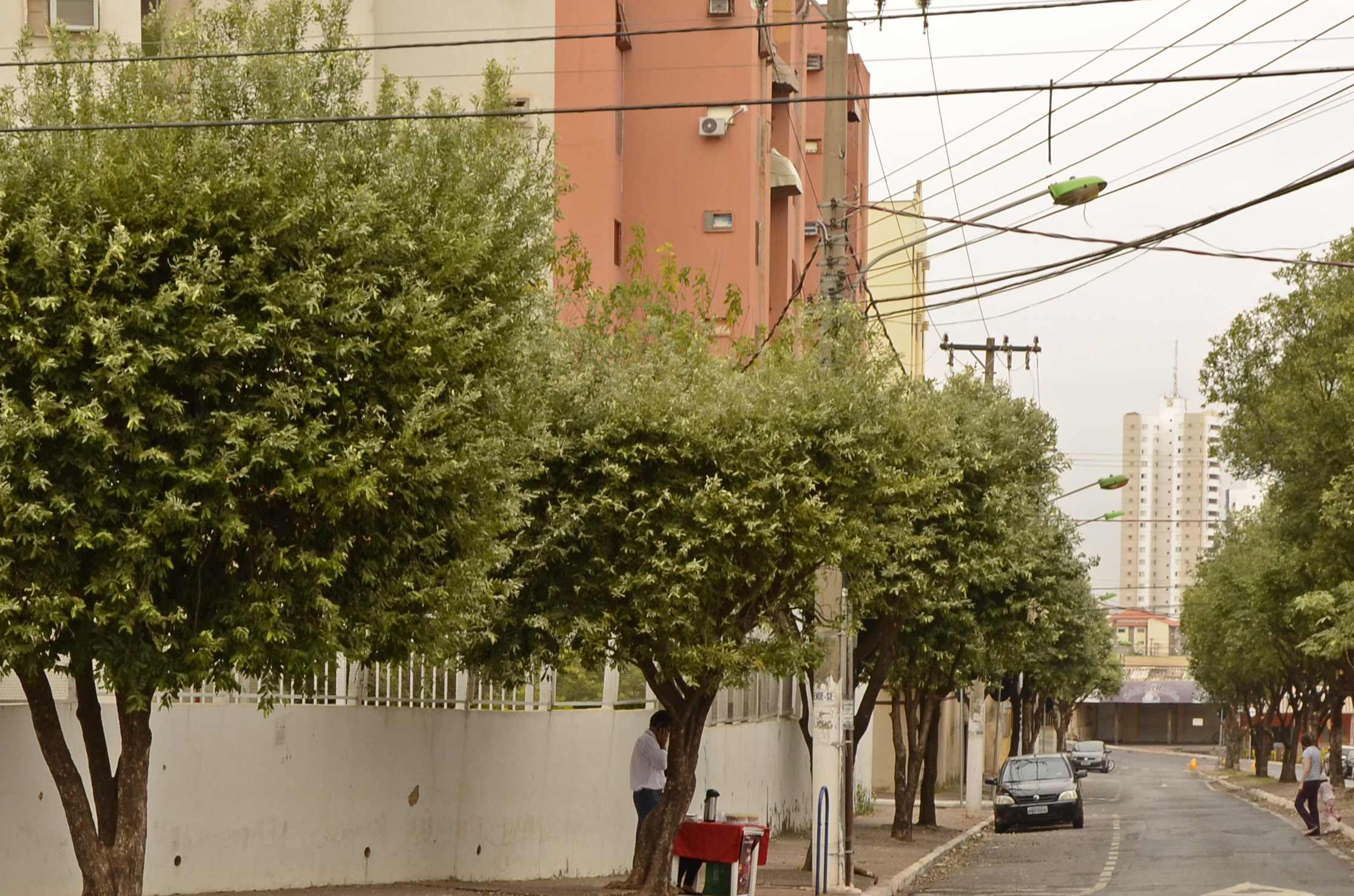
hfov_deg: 19.3
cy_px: 878
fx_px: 3978
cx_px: 446
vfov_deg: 12.7
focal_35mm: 106
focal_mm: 32
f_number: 8
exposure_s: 1/125
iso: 100
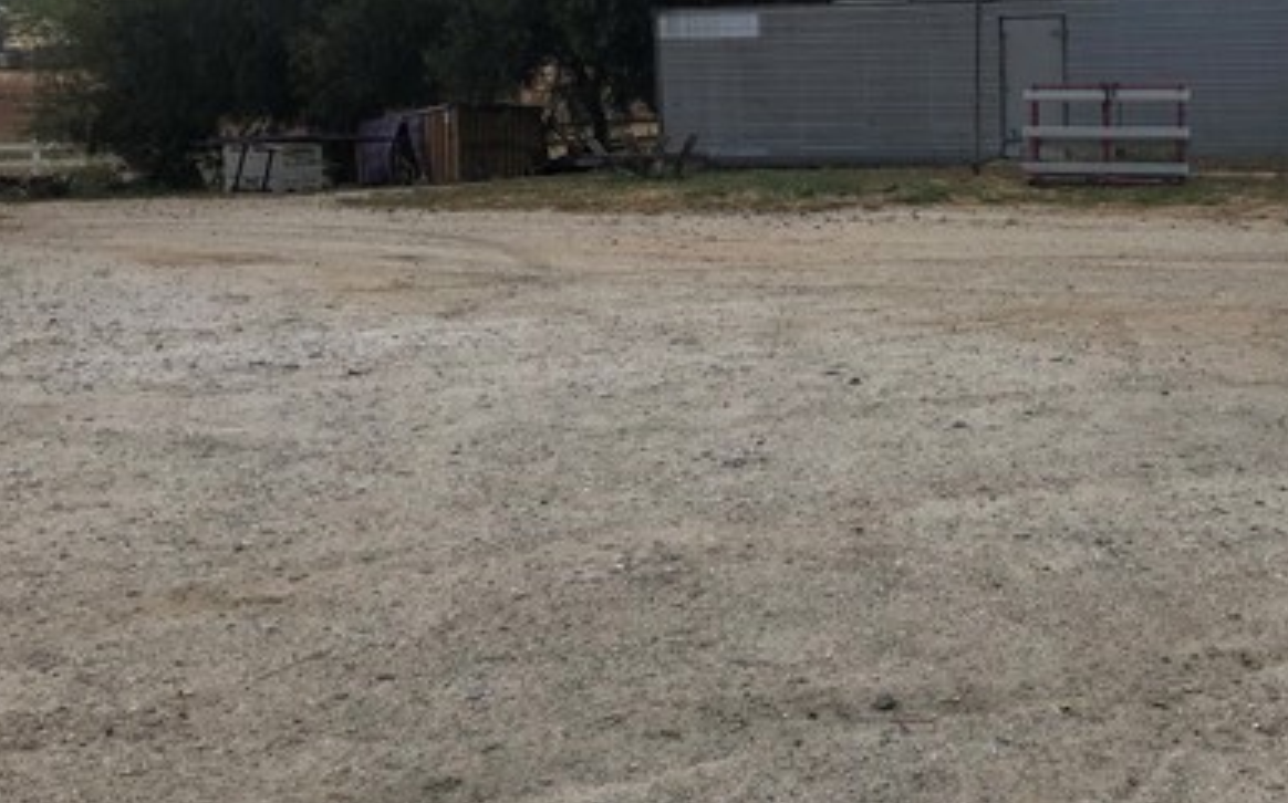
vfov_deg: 26.0
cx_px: 986
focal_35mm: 49
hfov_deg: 39.8
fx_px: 1719
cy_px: 209
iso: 20
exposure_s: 1/3040
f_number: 1.8
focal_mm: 4
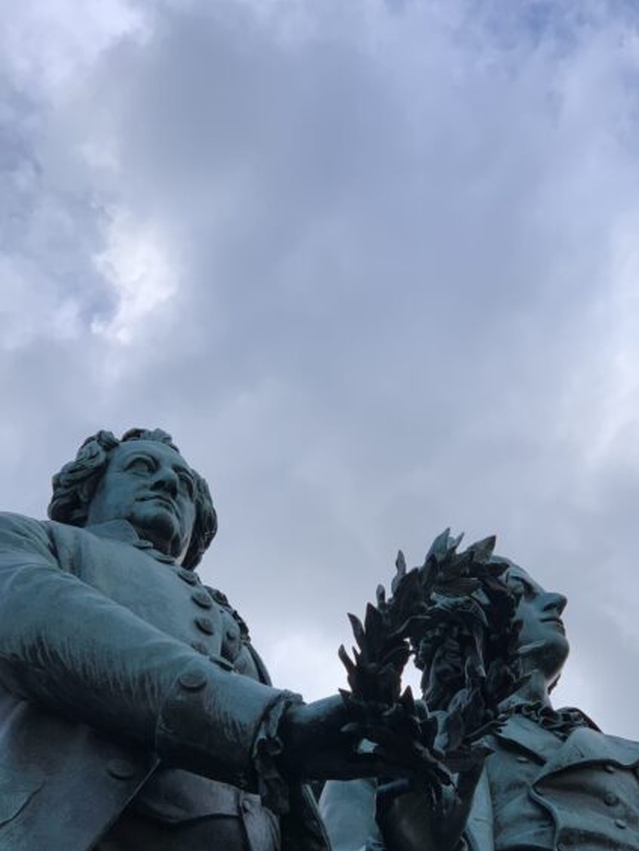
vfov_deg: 24.3
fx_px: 1969
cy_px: 591
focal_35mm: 80
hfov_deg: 18.4
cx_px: 346
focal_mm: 6
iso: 16
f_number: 2.4
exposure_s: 1/716
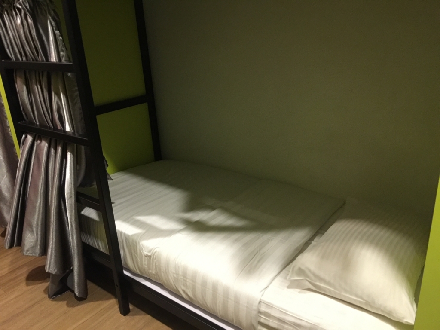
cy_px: 165
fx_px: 369
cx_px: 220
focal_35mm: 29
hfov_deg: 61.7
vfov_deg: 48.2
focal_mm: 4.15
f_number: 2.2
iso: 200
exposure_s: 1/8
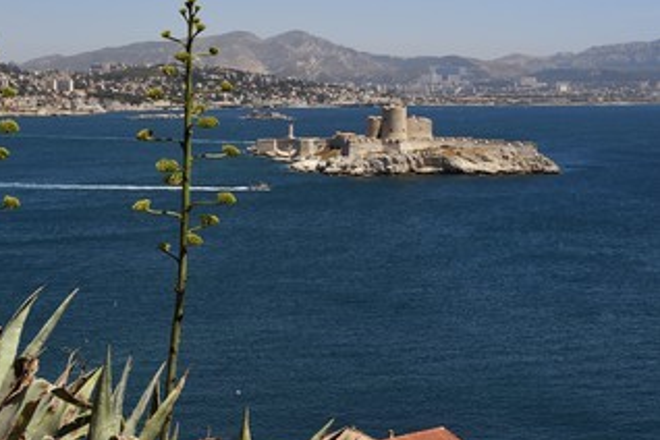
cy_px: 185
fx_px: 1210
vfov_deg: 20.6
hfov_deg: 30.3
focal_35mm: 66
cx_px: 226
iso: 200
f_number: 13
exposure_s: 1/400
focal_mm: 50
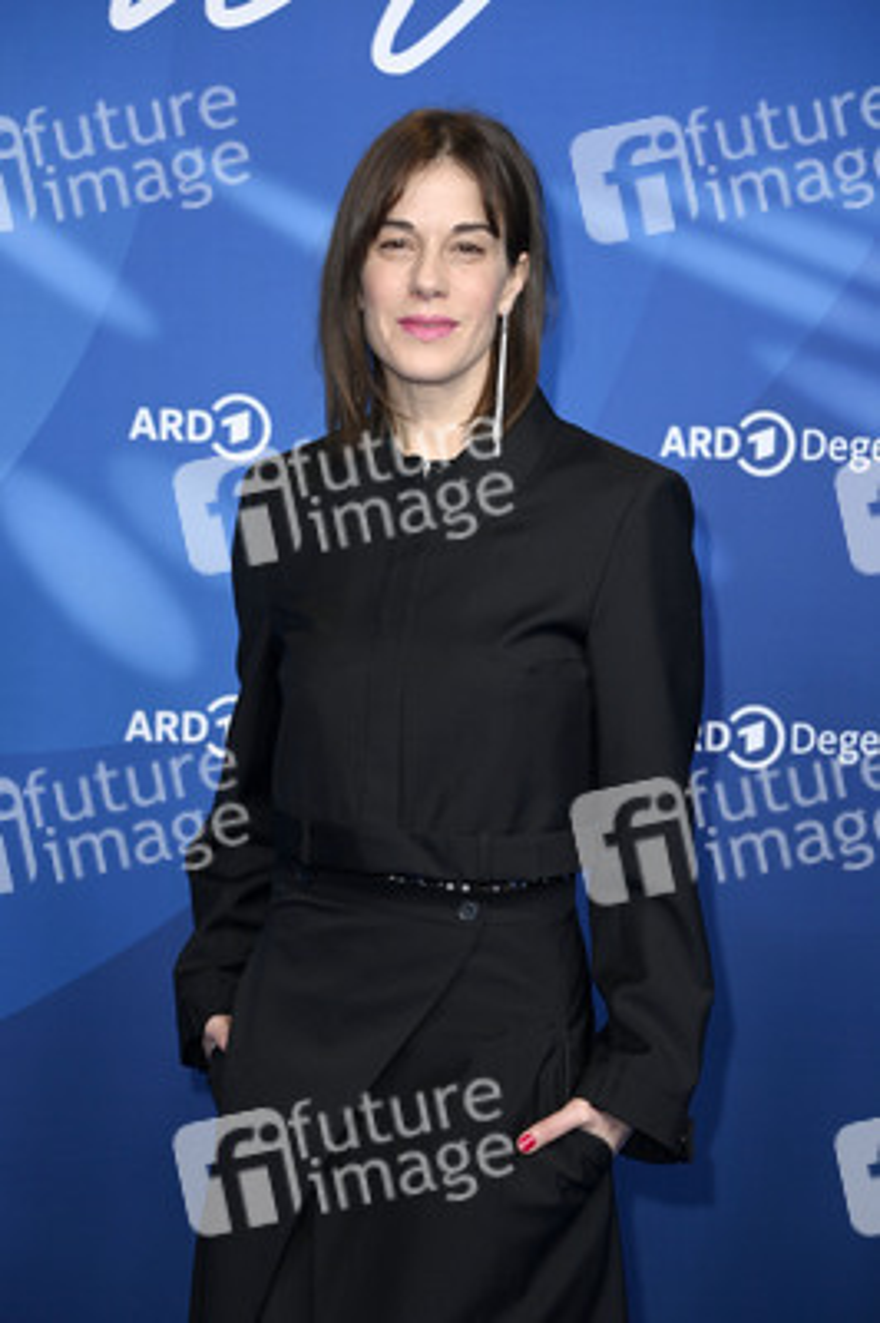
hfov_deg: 13.0
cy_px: 662
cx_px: 440
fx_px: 3856
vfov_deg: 19.5
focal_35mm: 105
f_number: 5.6
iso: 1000
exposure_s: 1/250
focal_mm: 105
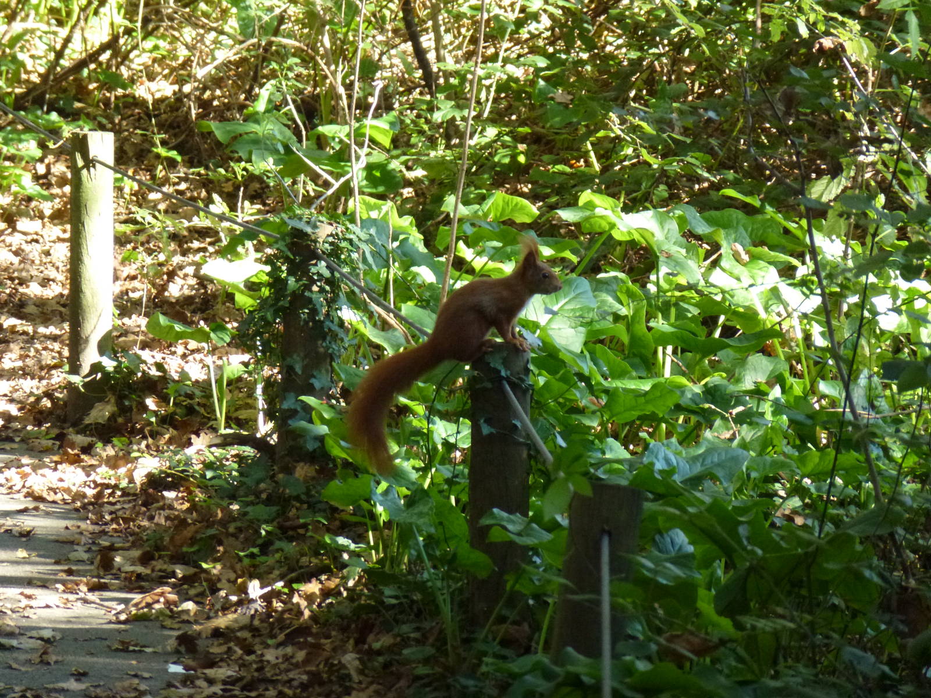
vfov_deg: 3.9
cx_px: 466
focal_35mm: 384
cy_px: 349
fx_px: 10328
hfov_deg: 5.2
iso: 400
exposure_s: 1/50
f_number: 5.9
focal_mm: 68.8
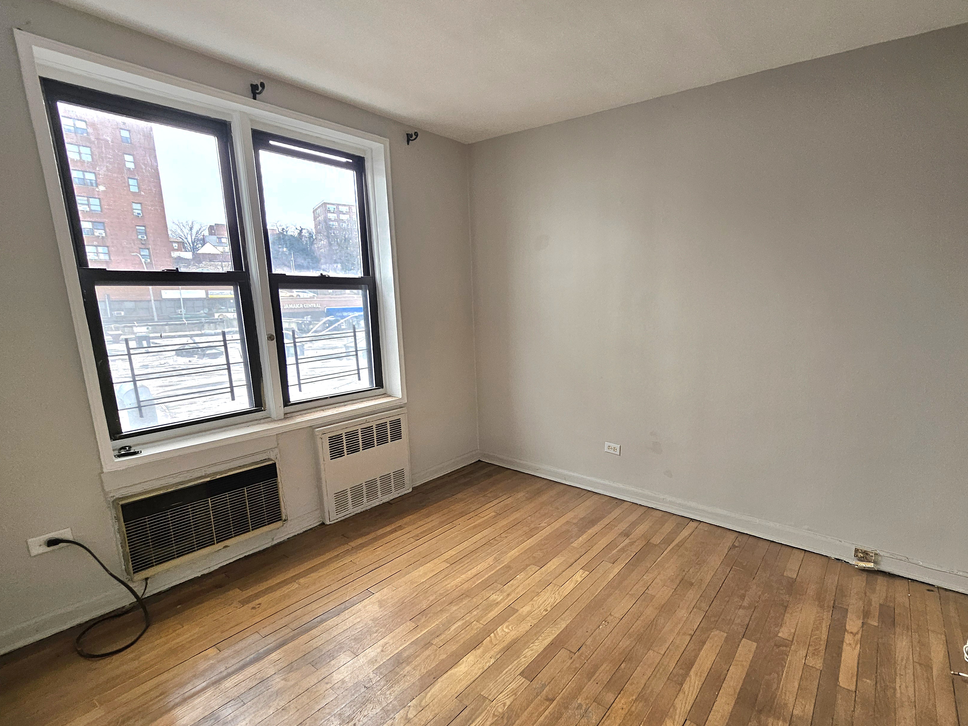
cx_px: 568
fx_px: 447
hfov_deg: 93.6
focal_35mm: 16
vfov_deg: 78.1
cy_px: 377
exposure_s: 1/60.2
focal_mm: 1.7
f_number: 2.2
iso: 50
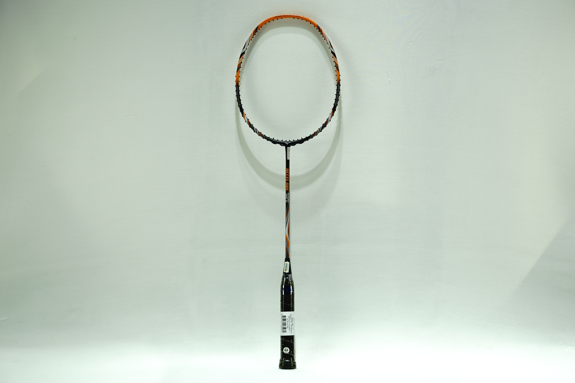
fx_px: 1437
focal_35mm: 90
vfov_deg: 15.2
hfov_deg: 22.6
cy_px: 192
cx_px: 288
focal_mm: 90
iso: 100
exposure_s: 1/10
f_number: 8
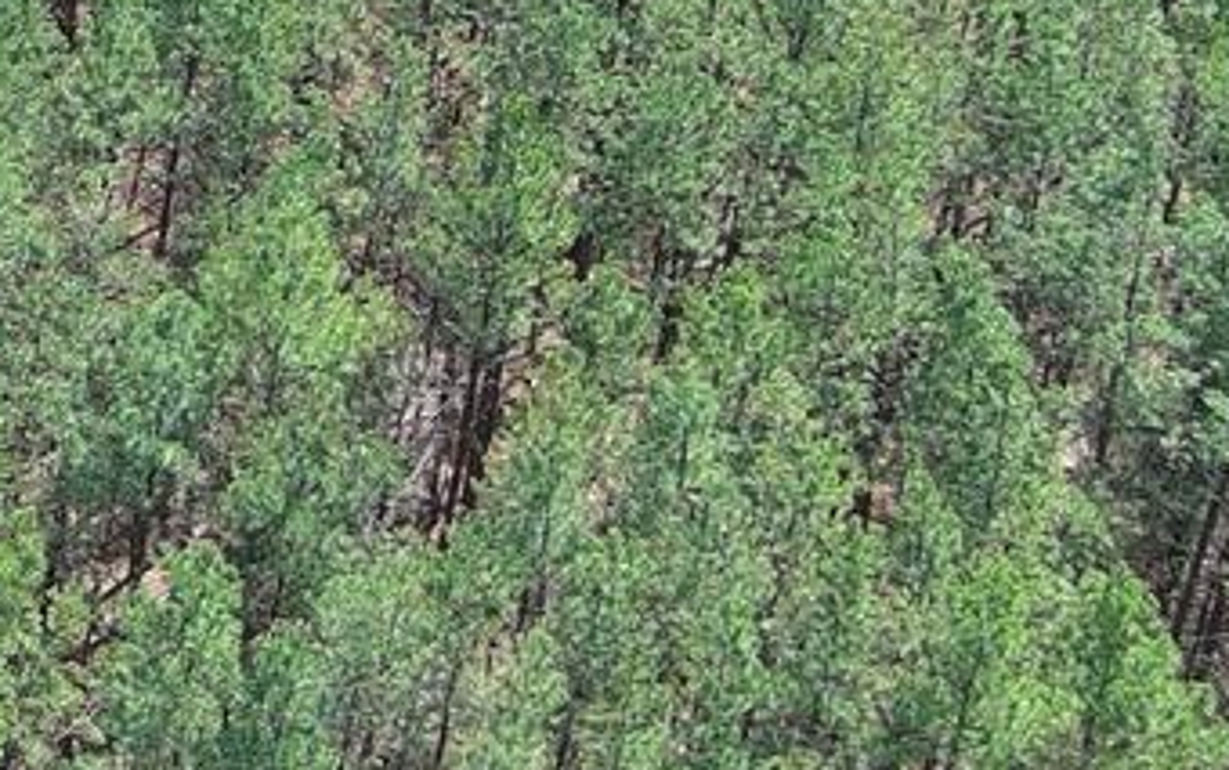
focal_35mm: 178
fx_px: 5966
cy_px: -233
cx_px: -1363
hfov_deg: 10.6
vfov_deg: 7.3
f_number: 2.8
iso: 100
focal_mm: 10.57
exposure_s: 1/333
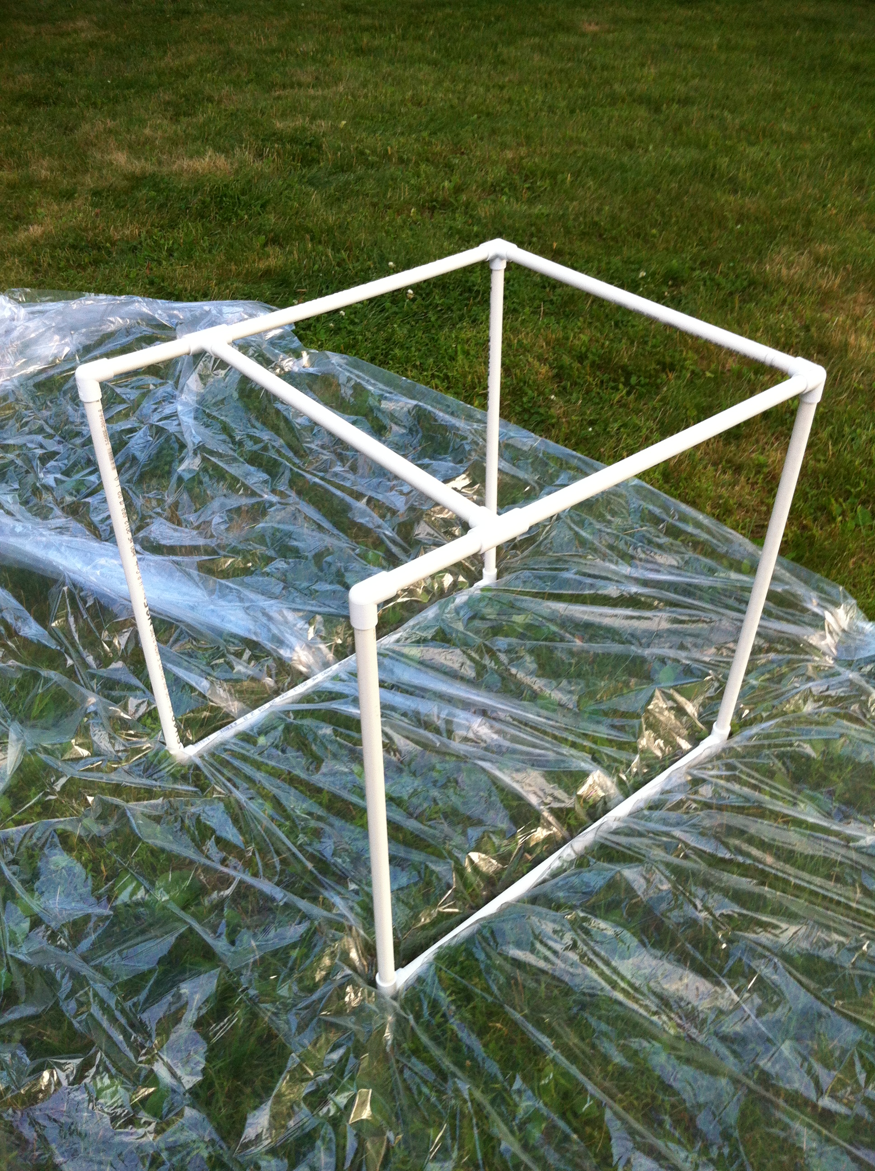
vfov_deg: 52.7
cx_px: 438
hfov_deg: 40.6
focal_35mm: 35
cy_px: 586
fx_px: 1183
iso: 80
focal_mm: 3.85
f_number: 2.8
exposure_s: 1/30
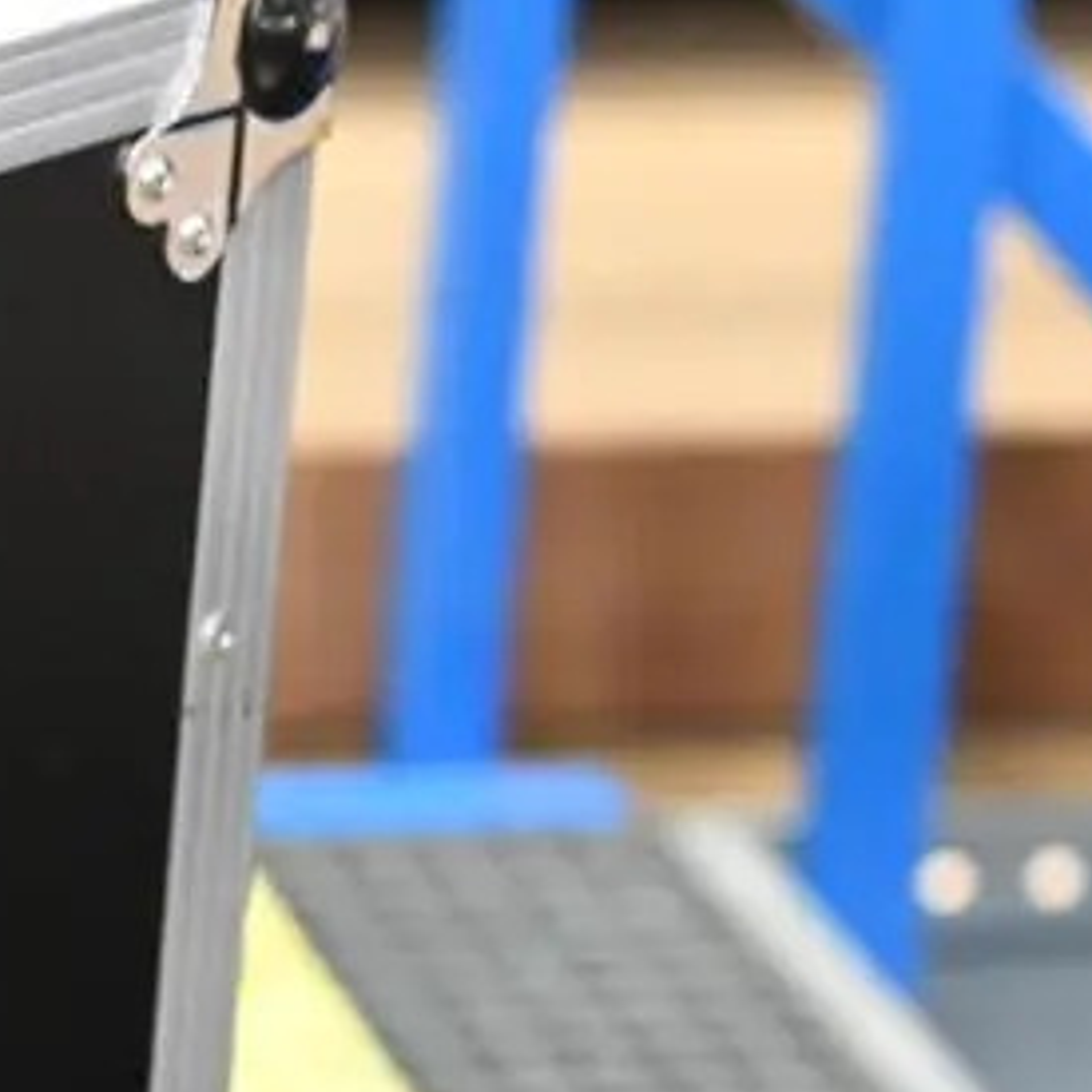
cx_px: -1604
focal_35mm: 250
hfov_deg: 6.6
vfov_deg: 6.9
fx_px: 8923
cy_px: 1600
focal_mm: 50
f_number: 2.8
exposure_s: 1/80
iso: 3200
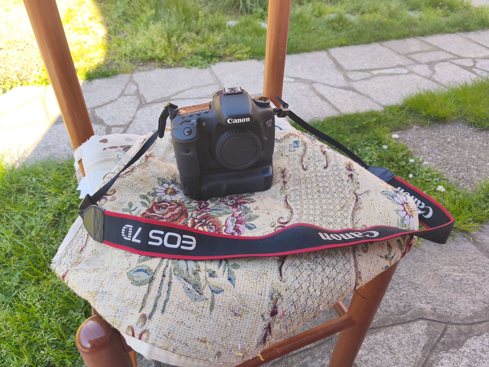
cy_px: 184
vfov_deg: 58.9
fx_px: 325
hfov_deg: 73.9
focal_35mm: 23
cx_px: 244
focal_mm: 5.35
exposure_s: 1/283
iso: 80
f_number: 1.7
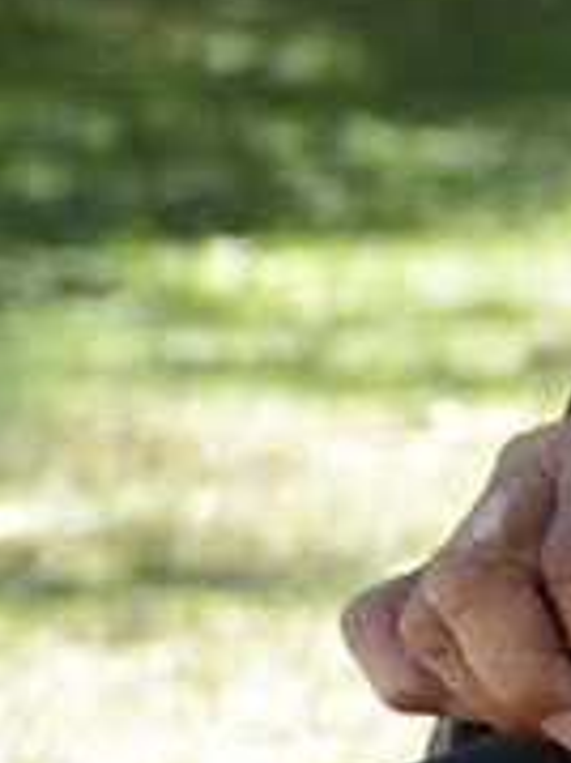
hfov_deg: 4.1
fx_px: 6628
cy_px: 55
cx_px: 3268
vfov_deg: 6.6
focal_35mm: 301
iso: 100
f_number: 2.8
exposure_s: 1/320
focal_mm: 35
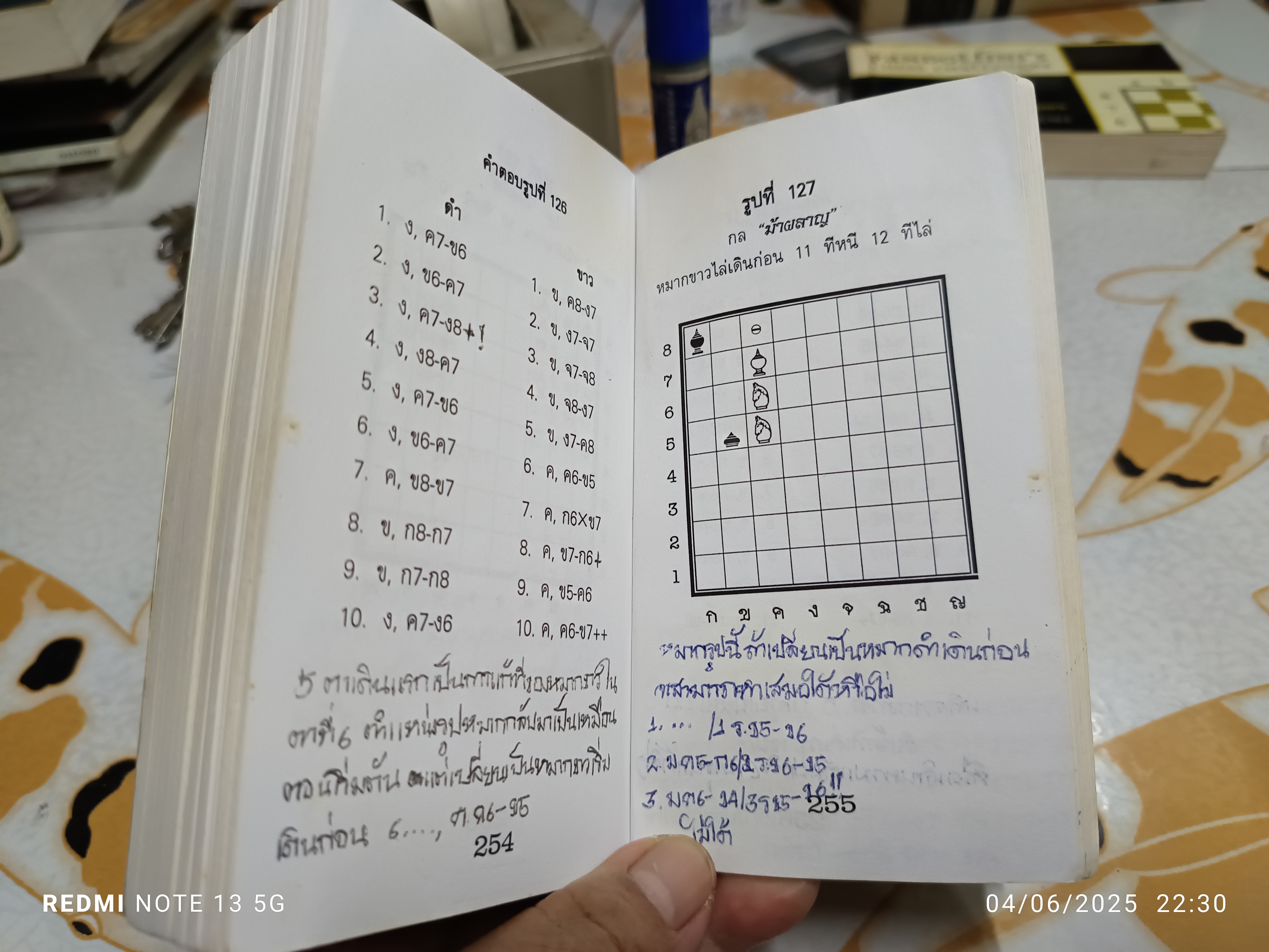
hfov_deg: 71.6
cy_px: 476
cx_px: 634
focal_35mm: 24
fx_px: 880
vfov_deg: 56.8
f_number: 1.7
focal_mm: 5.31
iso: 1140
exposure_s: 1/50
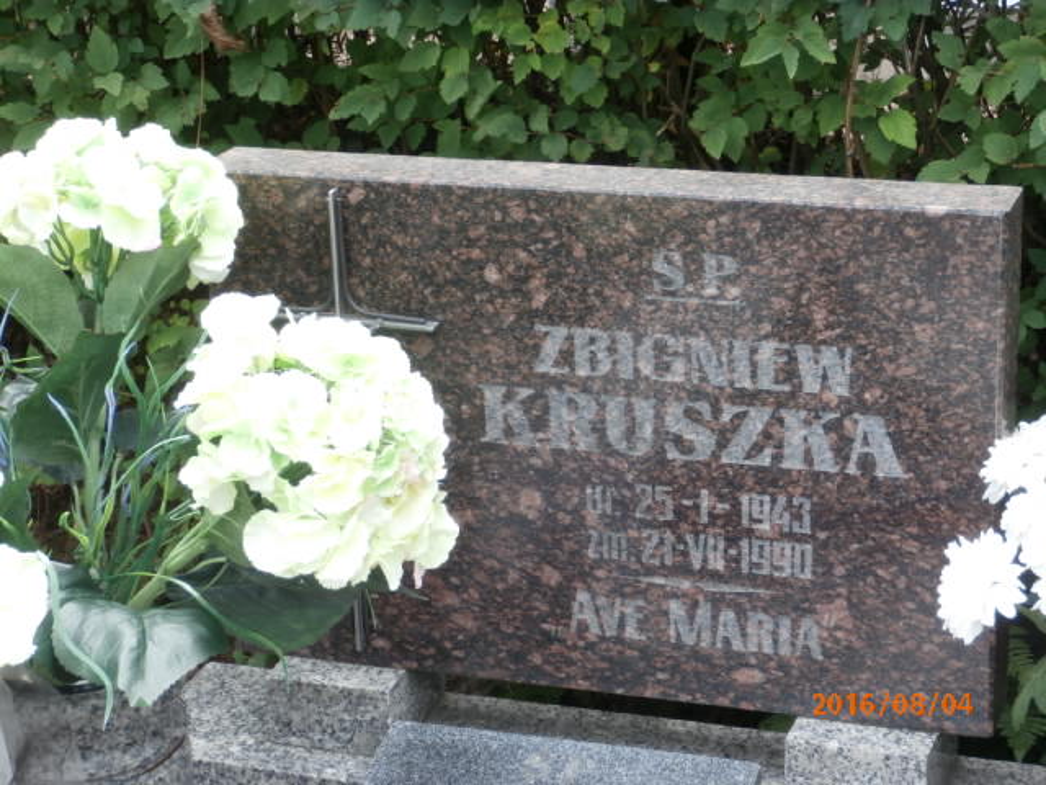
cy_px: 392
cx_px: 523
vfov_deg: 17.2
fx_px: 2599
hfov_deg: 22.8
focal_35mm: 86
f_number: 5
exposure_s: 1/100
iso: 100
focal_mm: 15.16
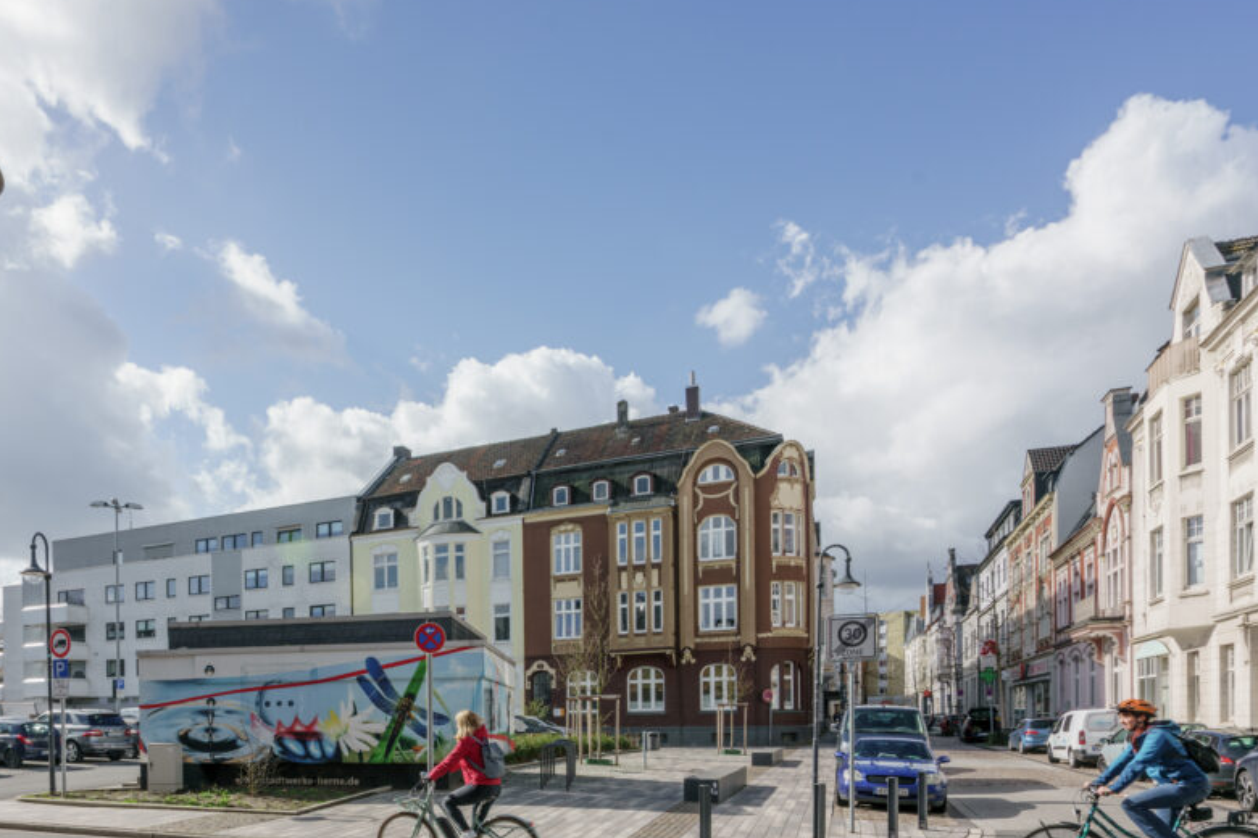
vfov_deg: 58.9
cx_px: 511
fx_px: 734
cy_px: 513
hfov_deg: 80.4
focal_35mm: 21
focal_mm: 16
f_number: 11
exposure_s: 1/160
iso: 100
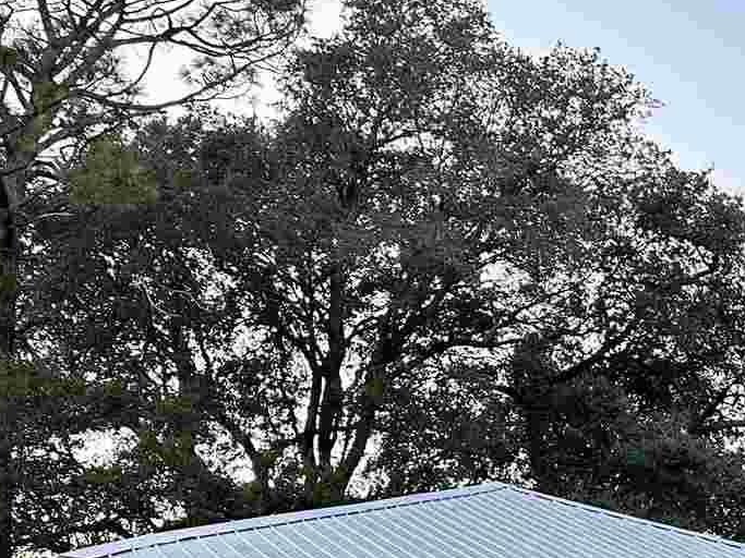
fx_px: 1549
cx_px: 767
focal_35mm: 72
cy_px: 832
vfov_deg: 18.2
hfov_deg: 25.5
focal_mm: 6.86
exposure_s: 1/121
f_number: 1.78
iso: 200
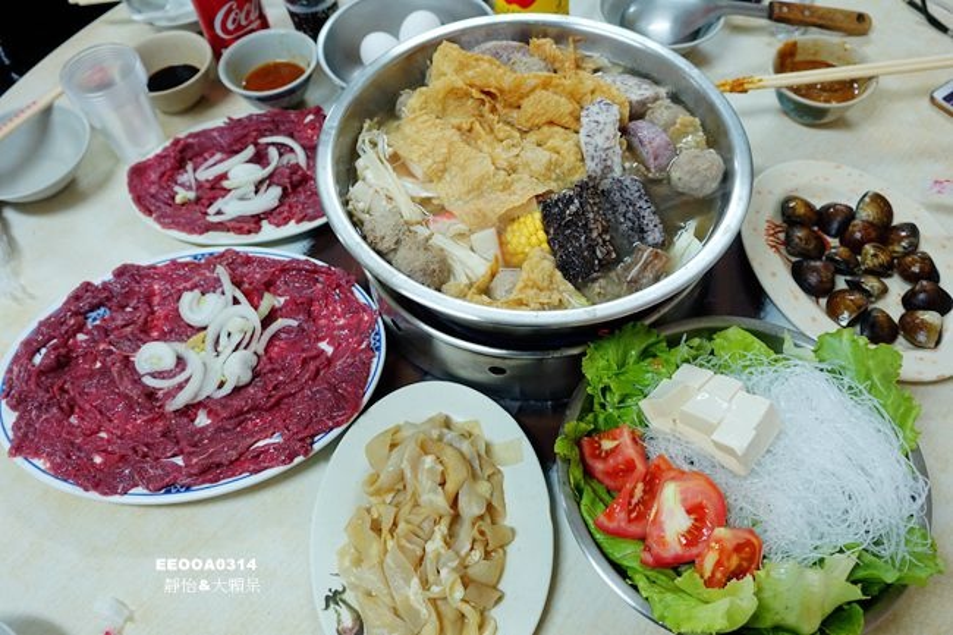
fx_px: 847
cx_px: 476
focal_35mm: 32
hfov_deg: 58.7
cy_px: 318
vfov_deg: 41.1
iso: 400
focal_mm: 11.56
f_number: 2.5
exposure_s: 1/40
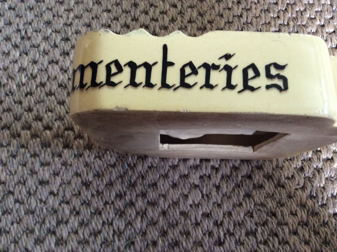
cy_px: 126
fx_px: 311
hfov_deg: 56.9
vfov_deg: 44.1
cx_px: 168
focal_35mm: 32
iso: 250
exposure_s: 1/25
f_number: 2.4
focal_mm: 3.3
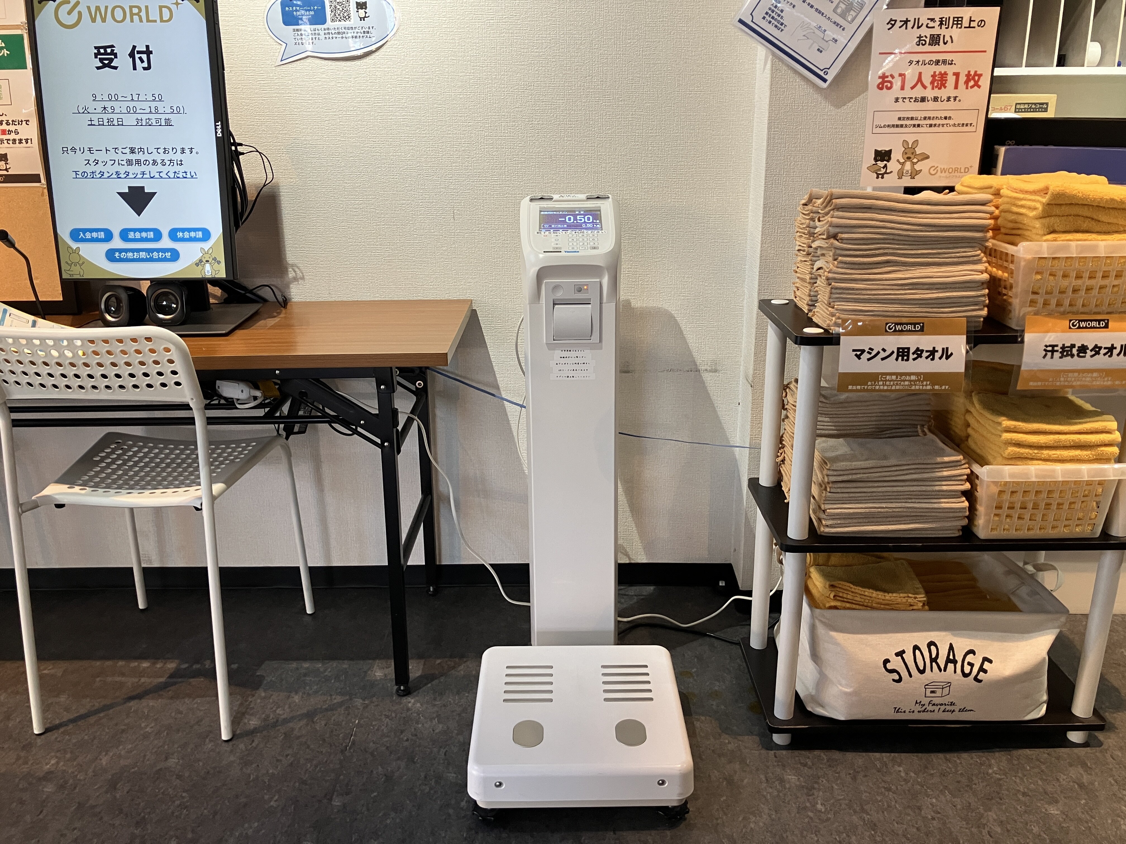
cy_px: 422
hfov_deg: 63.4
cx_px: 563
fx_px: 911
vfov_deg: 49.7
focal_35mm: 28
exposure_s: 1/60
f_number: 1.8
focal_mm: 4
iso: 125
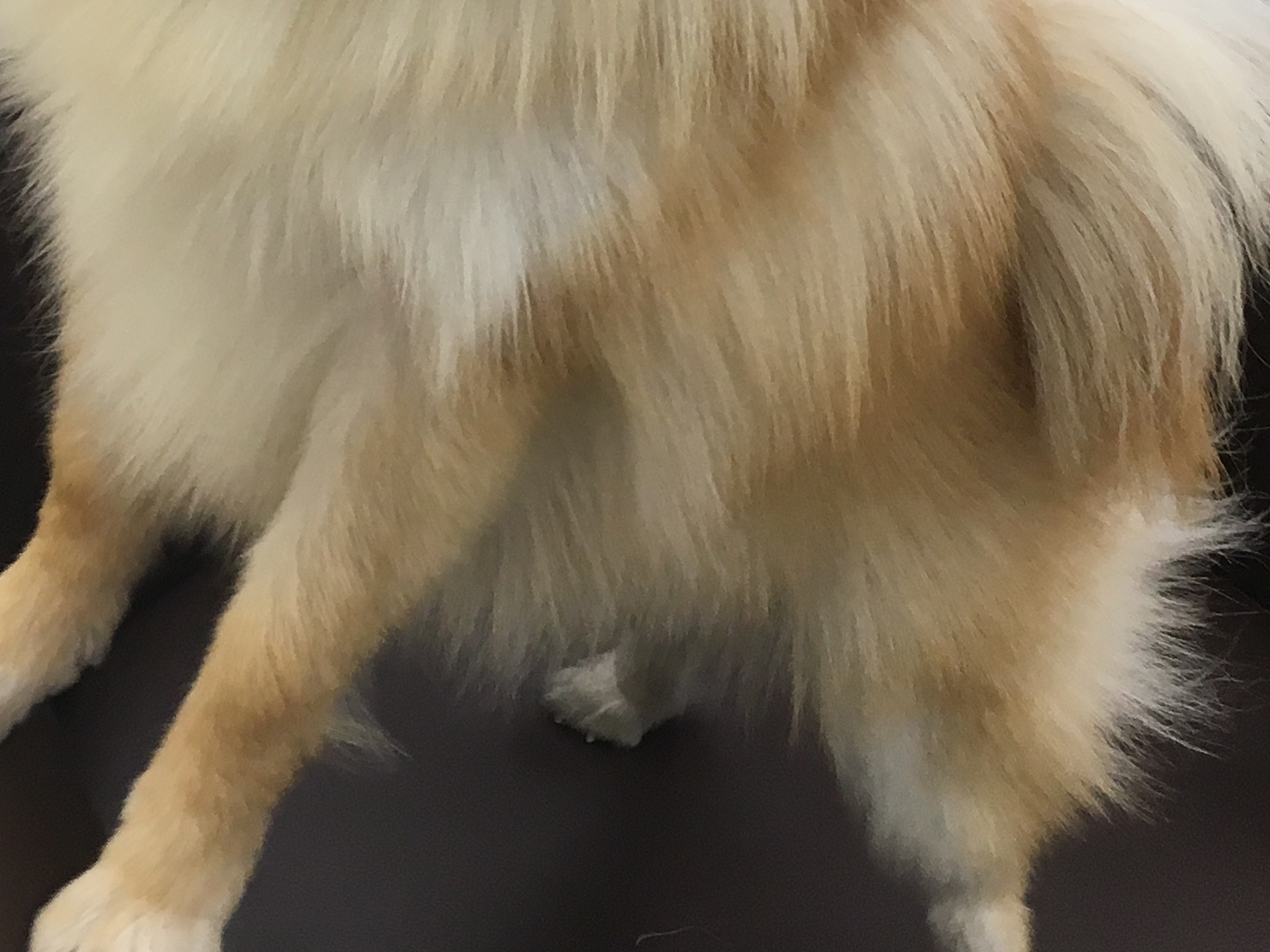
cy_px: -146
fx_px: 2898
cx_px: 589
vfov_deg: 17.9
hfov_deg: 24.7
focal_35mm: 79
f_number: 2.2
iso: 25
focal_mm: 4.15
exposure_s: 1/40
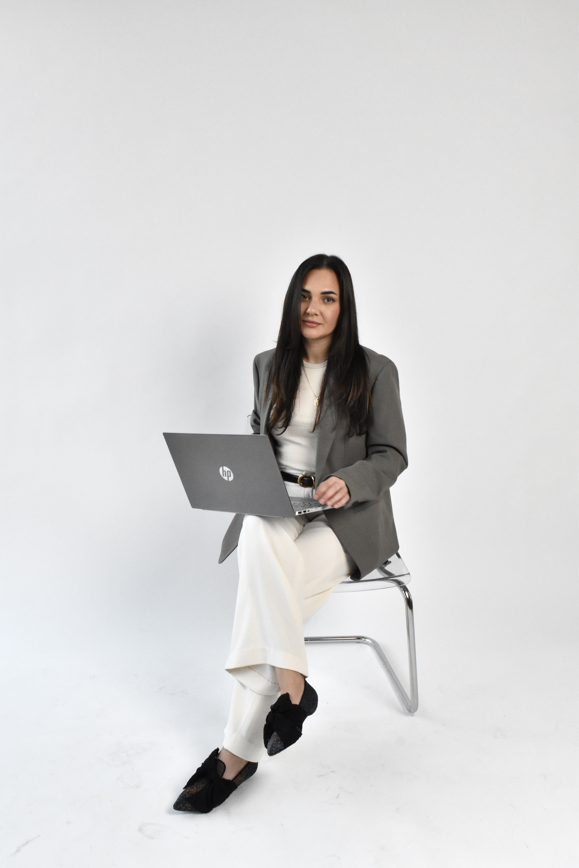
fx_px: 905
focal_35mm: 38
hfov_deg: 35.5
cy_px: 434
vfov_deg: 51.3
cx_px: 290
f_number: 14
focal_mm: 25
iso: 3200
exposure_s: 1/40
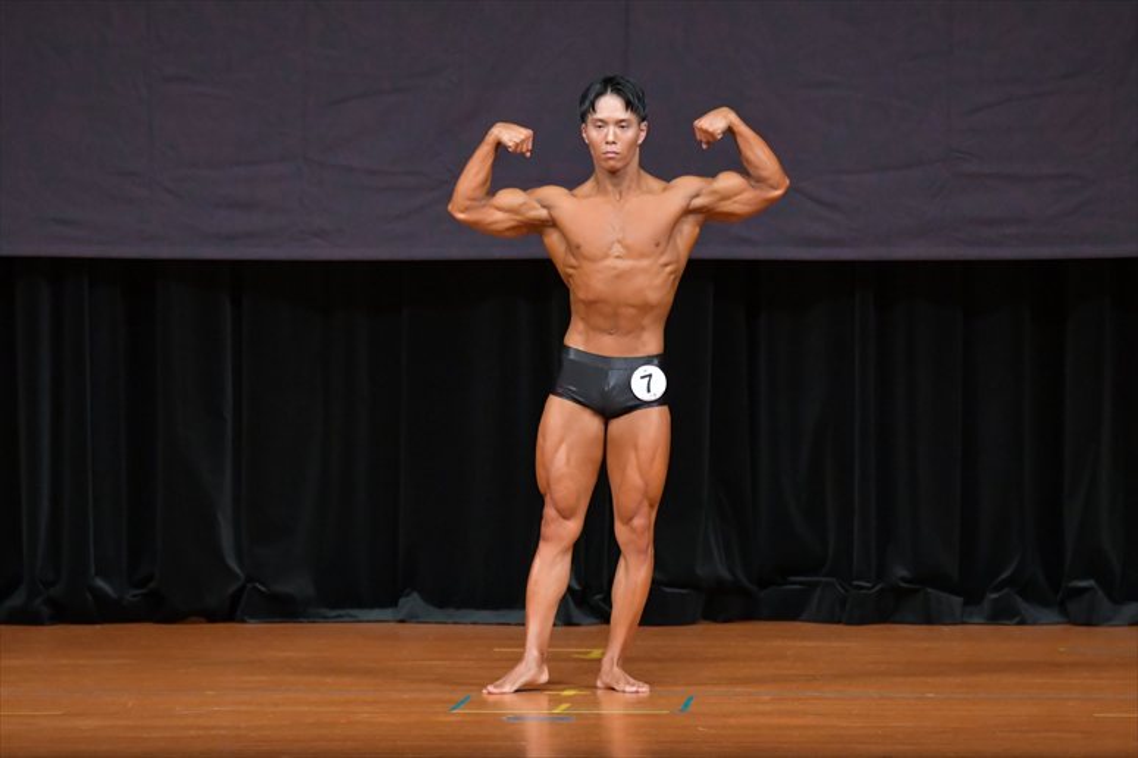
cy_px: 379
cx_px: 569
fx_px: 8531
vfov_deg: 5.1
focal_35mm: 270
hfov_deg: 7.6
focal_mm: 180
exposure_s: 1/400
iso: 5000
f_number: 5.6
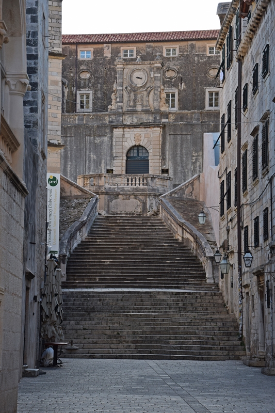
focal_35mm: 99
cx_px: 138
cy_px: 206
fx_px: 1135
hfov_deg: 13.8
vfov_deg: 20.6
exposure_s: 1/500
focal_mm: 66
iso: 360
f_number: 5.6
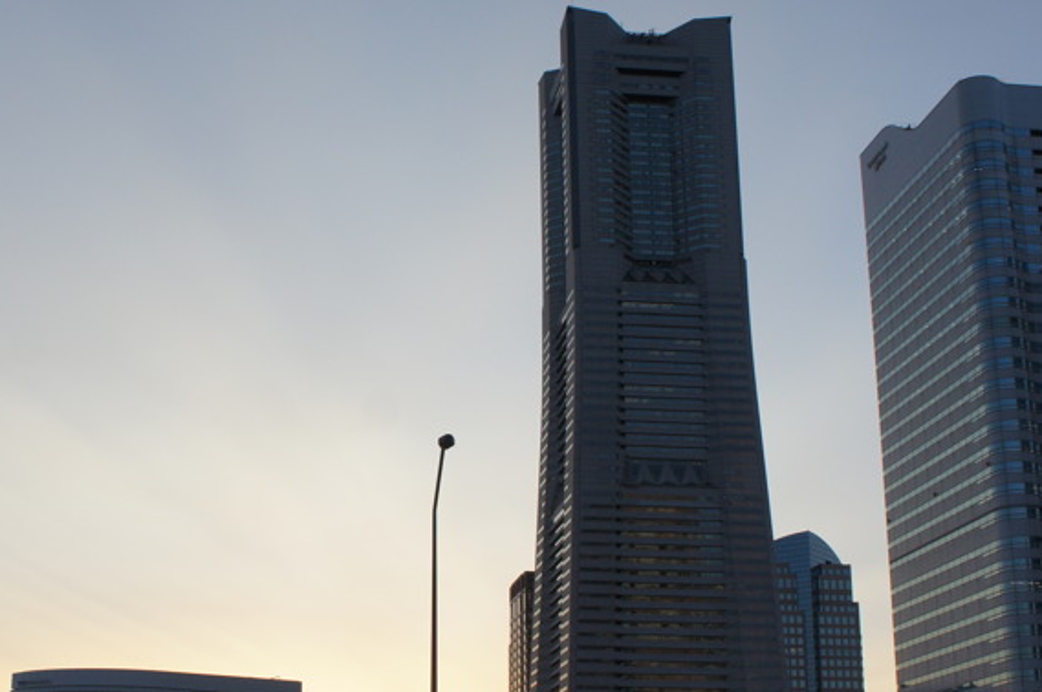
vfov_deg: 24.9
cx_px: 372
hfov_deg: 36.6
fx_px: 1561
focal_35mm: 54
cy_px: 459
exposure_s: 1/200
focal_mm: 20
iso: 200
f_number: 8
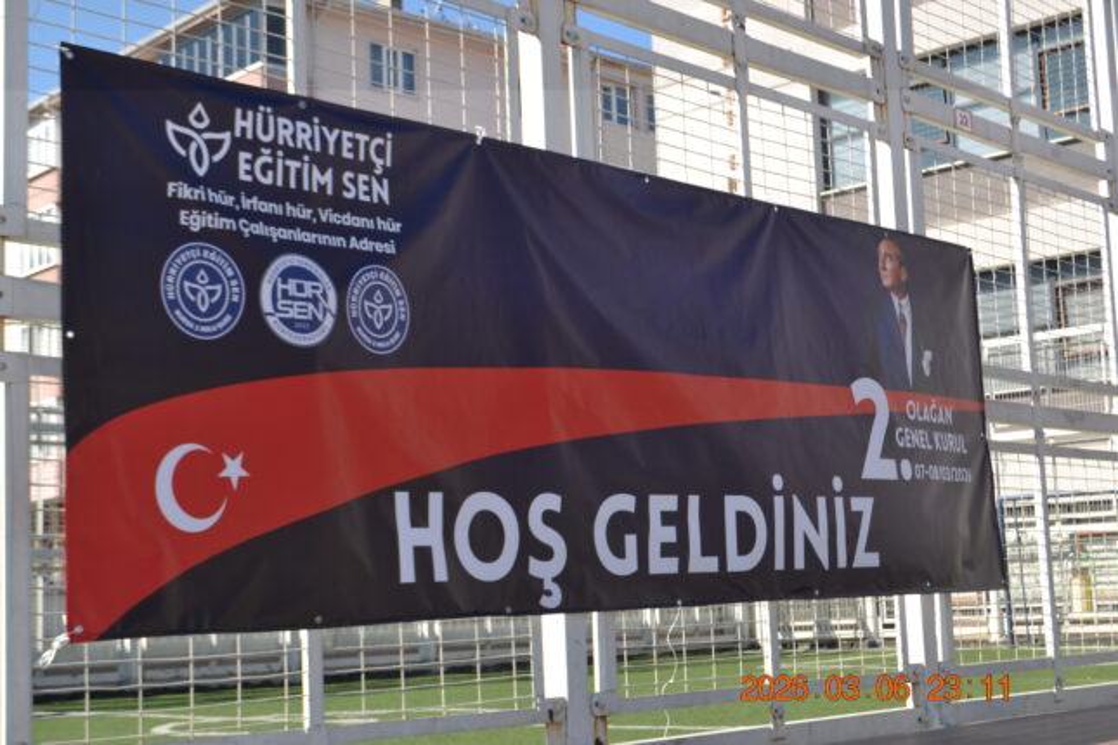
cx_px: 559
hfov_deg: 36.9
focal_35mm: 54
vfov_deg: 25.1
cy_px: 372
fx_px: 1677
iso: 100
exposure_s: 1/200
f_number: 7.1
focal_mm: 36
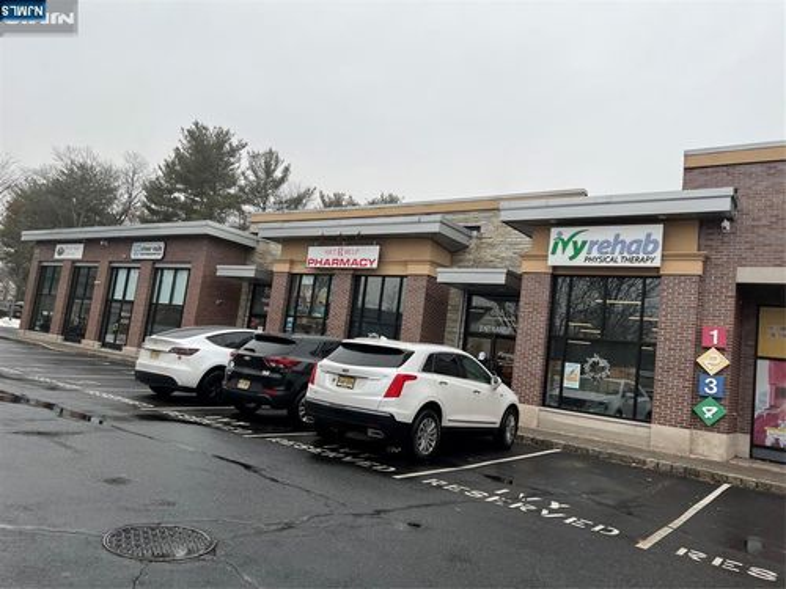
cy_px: 294
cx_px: 393
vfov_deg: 53.1
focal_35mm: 26
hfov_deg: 67.3
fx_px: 590
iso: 50
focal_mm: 5.7
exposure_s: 1/639
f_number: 1.5
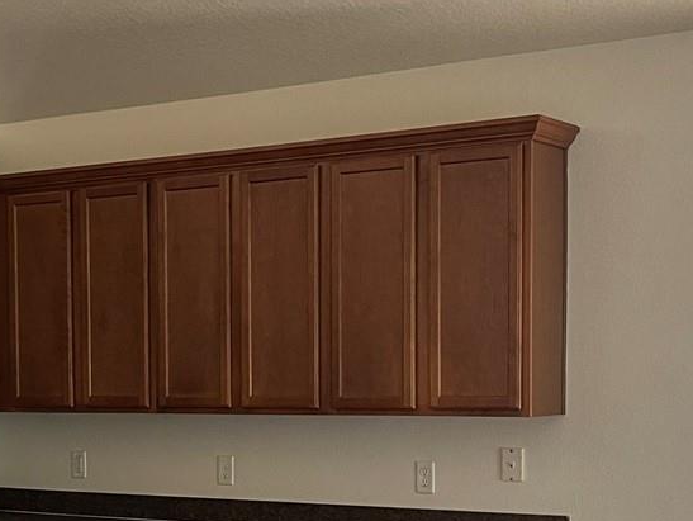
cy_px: 435
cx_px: 167
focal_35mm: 76
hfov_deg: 25.3
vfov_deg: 19.2
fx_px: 1522
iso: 160
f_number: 1.6
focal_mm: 5.1
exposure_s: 1/60
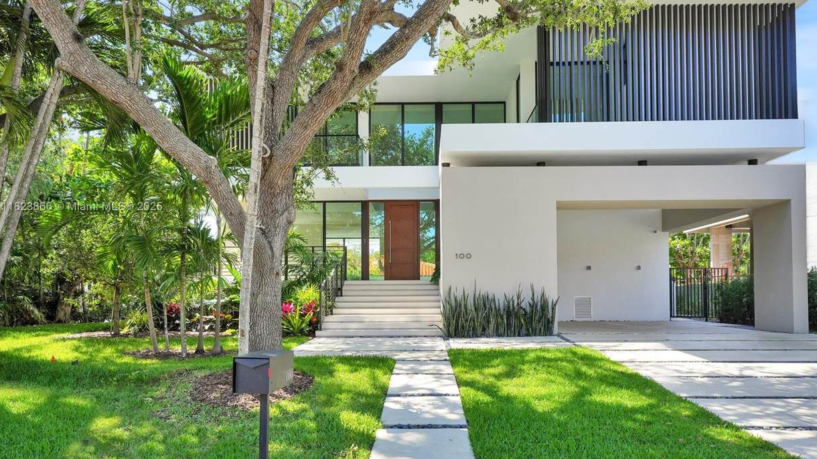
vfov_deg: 51.4
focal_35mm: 22
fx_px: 477
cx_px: 420
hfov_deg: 81.2
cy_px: 207
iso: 320
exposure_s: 1/500
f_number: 8
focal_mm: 20
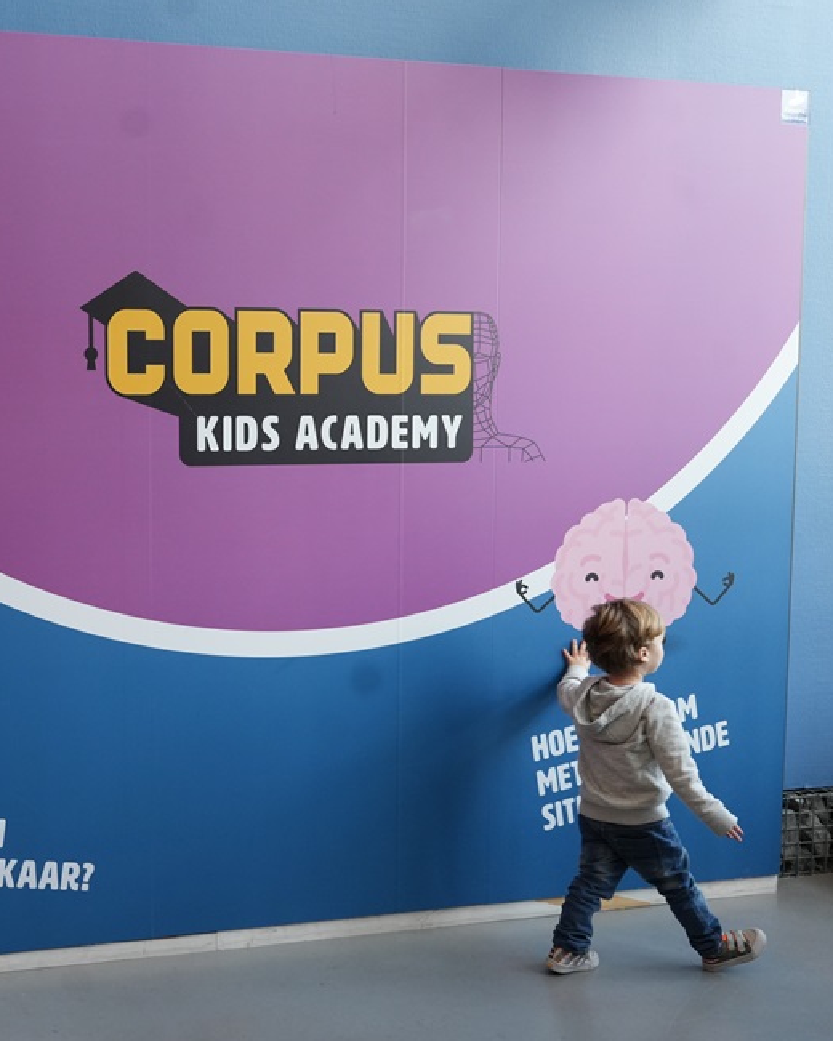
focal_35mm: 39
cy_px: 527
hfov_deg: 36.7
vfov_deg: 46.8
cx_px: 144
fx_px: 1202
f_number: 4
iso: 2000
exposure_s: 1/160
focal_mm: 27
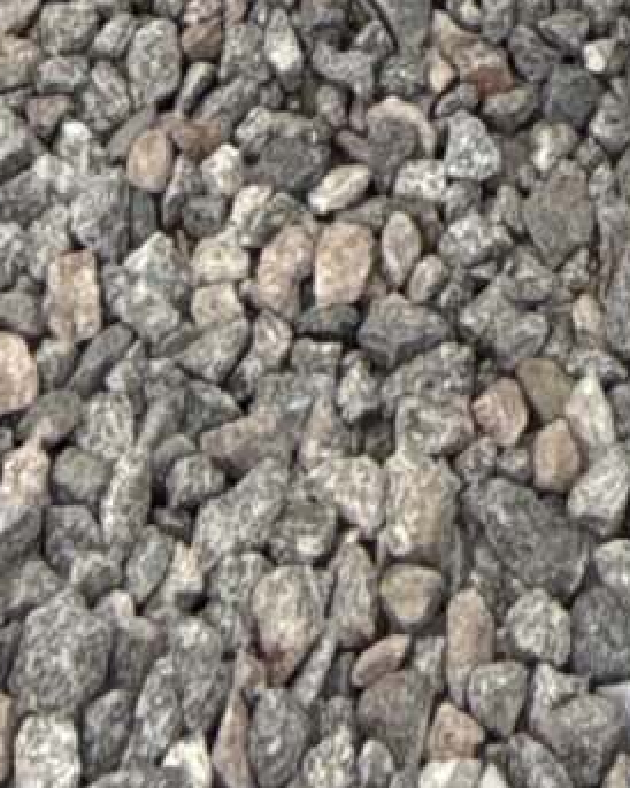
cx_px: 699
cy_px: -1627
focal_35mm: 102
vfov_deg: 11.1
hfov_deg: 14.7
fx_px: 2379
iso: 50
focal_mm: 2.22
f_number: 2.2
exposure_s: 1/2841
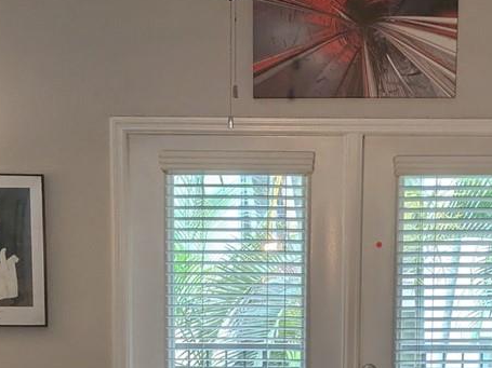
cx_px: 295
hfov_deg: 22.2
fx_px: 1250
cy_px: 415
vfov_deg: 16.2
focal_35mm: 88
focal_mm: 5.43
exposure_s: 1/100
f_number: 1.89
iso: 53
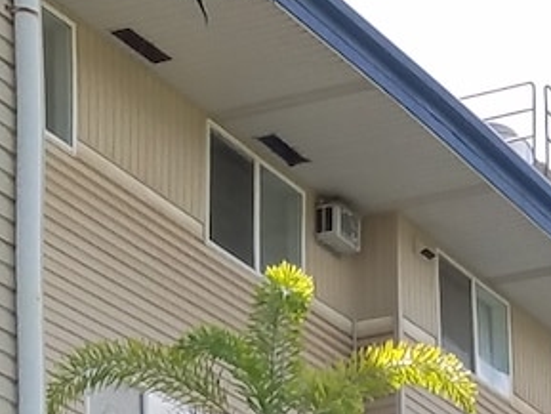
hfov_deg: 13.1
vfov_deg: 9.5
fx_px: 2293
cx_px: 755
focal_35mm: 144
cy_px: 902
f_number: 1.7
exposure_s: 1/1236
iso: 50
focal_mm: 4.2
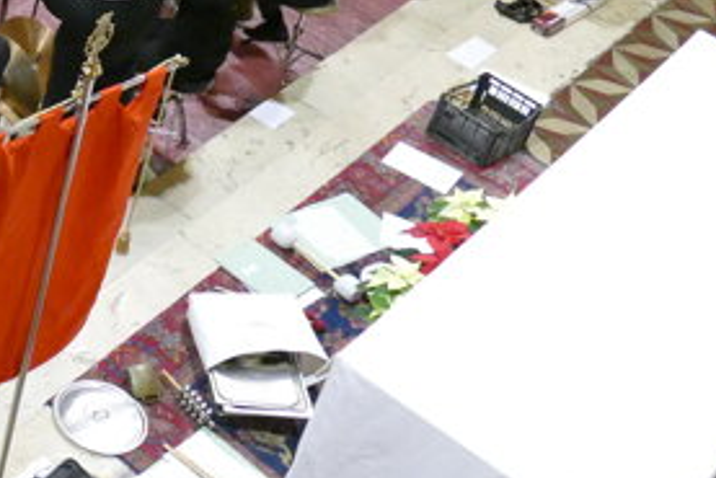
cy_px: -123
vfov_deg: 16.8
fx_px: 1532
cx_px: -295
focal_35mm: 77
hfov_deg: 22.5
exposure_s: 1/30
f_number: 2.8
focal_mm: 9.12
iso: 1600
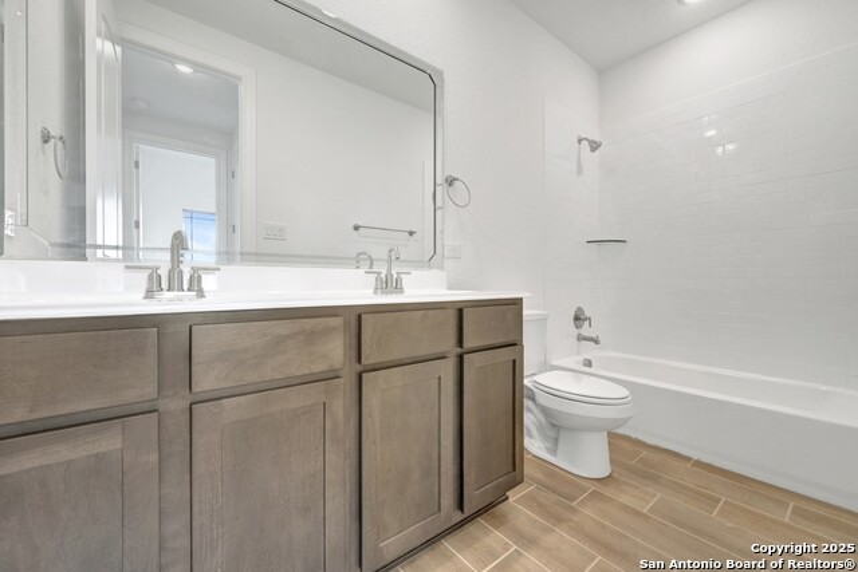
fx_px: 334
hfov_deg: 104.2
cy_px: 286
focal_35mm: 14
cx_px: 429
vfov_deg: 81.2
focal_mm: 14
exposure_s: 4
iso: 100
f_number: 9
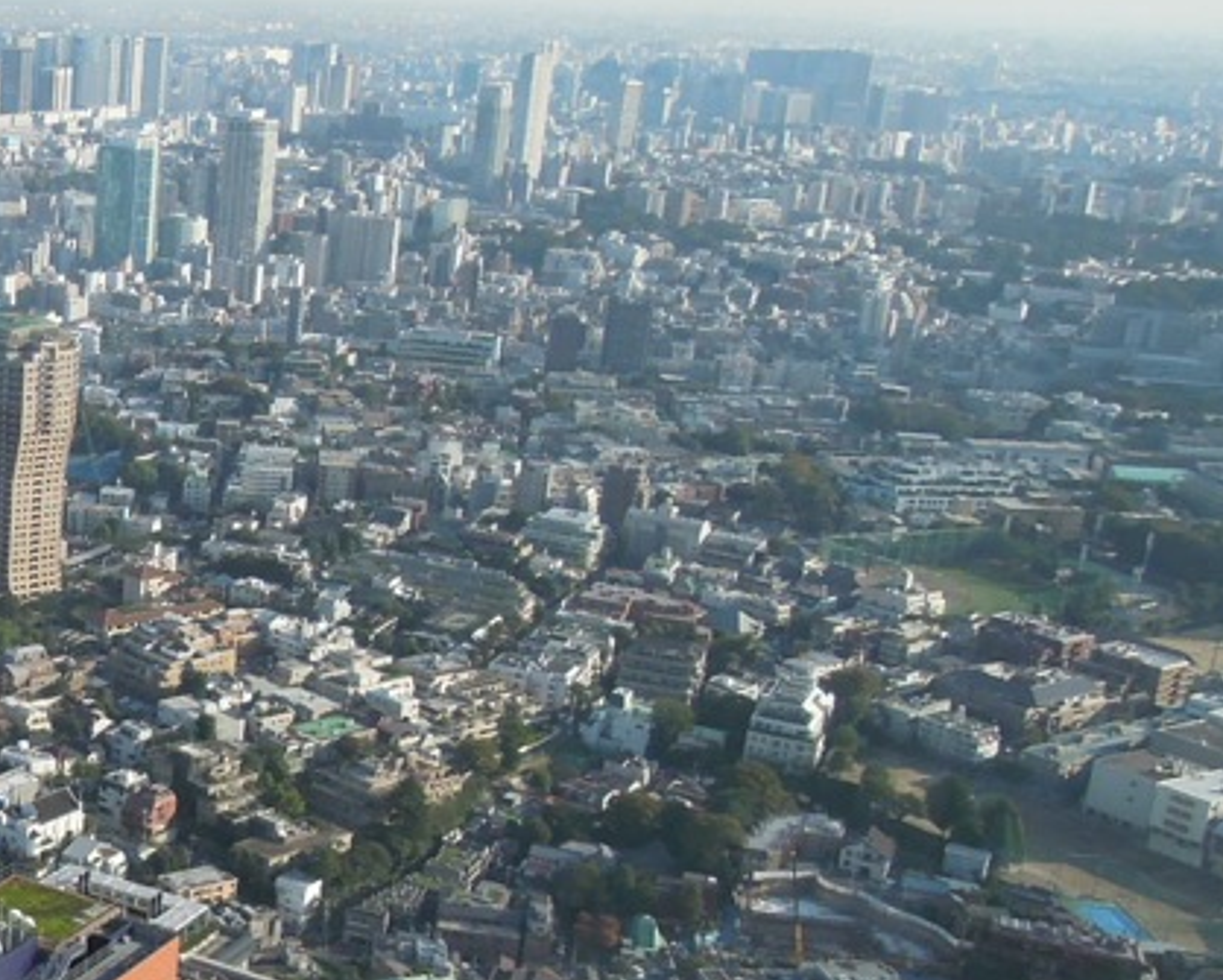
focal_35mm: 56
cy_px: 635
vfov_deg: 27.0
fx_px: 2028
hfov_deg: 29.1
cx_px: -231
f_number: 2.8
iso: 160
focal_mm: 4.3
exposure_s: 1/1250
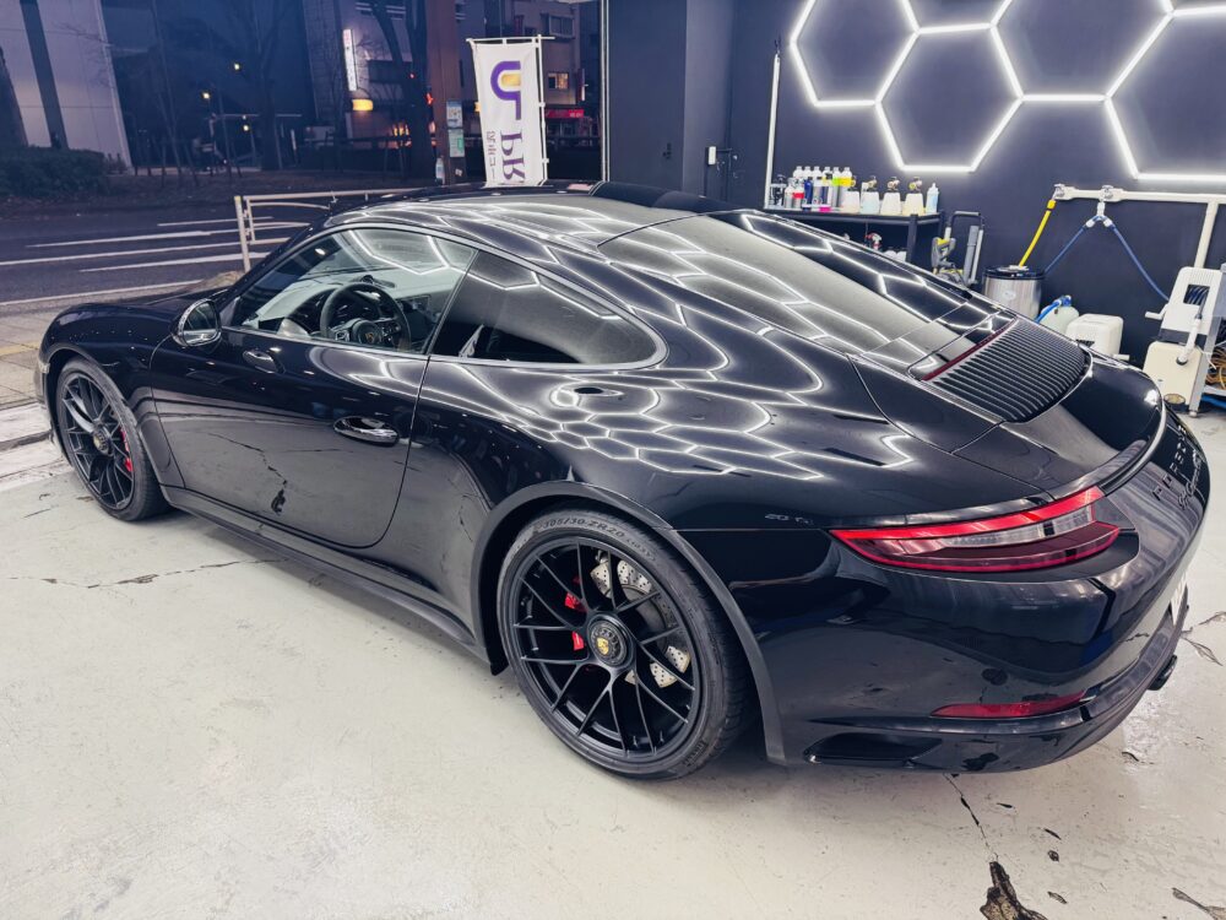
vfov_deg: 56.8
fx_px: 850
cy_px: 460
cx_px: 613
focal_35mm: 24
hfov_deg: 71.6
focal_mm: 6.76
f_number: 1.78
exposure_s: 1/100
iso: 200
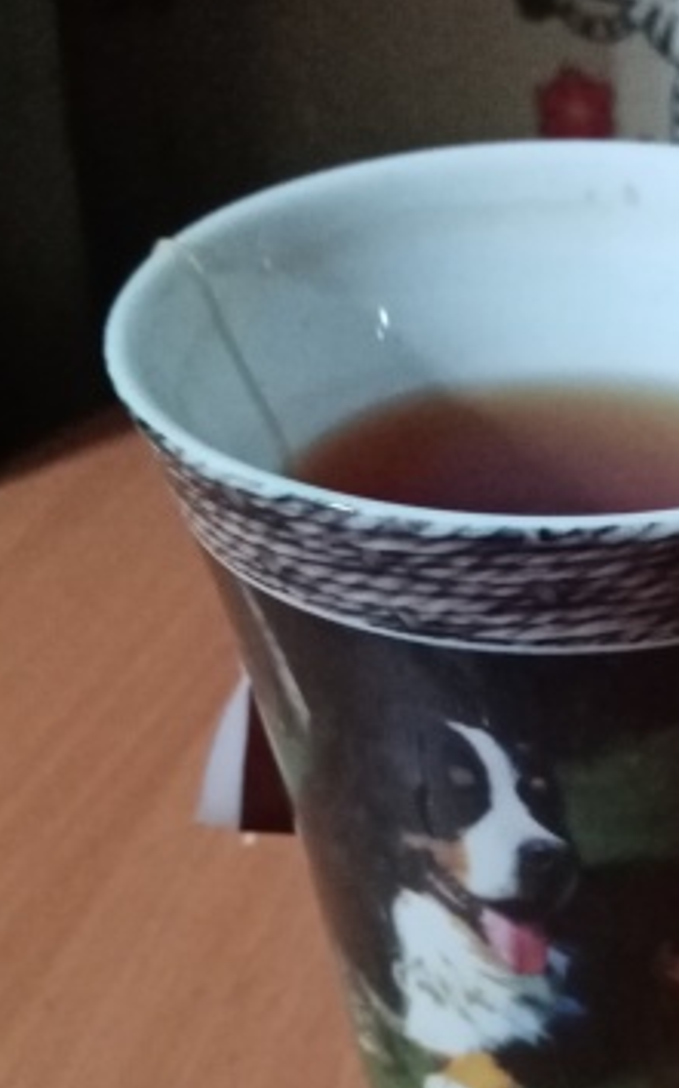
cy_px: 759
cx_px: 613
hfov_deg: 26.5
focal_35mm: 47
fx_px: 1393
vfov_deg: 41.9
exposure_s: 1/20
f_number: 1.8
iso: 1062
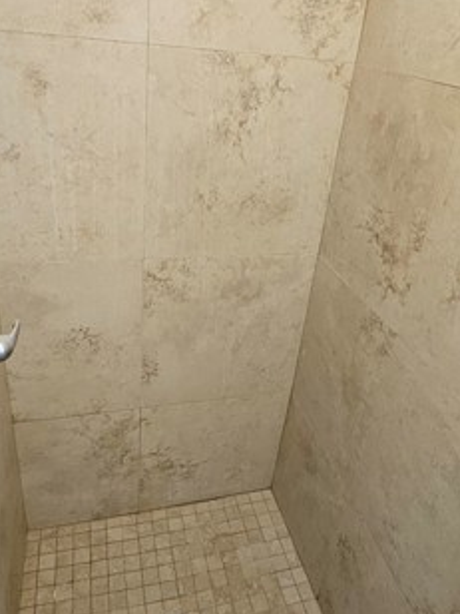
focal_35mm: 27
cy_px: 271
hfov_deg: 51.3
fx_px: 478
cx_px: 239
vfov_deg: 65.1
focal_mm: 1.74
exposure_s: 1/60
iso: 320
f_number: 2.2
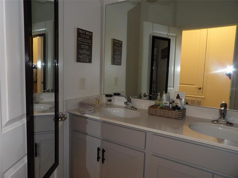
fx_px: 165
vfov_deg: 56.8
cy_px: 89
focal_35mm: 24
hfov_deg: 71.6
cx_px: 119
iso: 200
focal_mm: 4.3
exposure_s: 1/33
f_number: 3.2
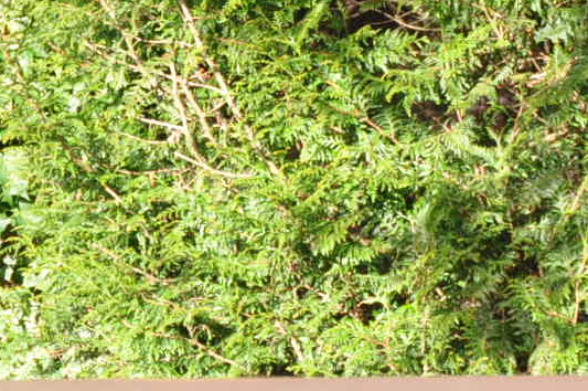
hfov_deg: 5.5
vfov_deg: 3.6
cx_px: 381
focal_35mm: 374
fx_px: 6101
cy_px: 736
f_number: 6.7
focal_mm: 62
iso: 500
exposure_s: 1/180
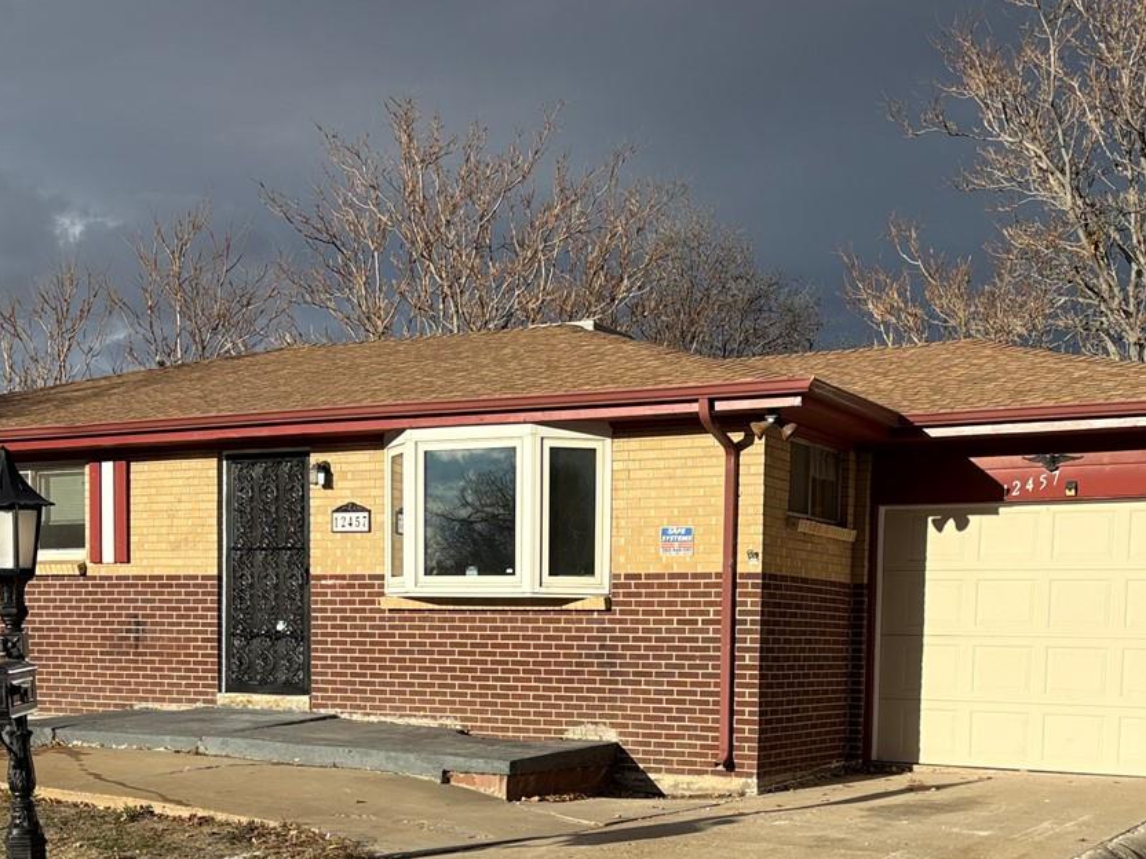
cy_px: 749
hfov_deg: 38.1
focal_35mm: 50
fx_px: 1655
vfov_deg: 28.2
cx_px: 676
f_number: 1.6
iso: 50
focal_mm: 5.96
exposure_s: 1/4065
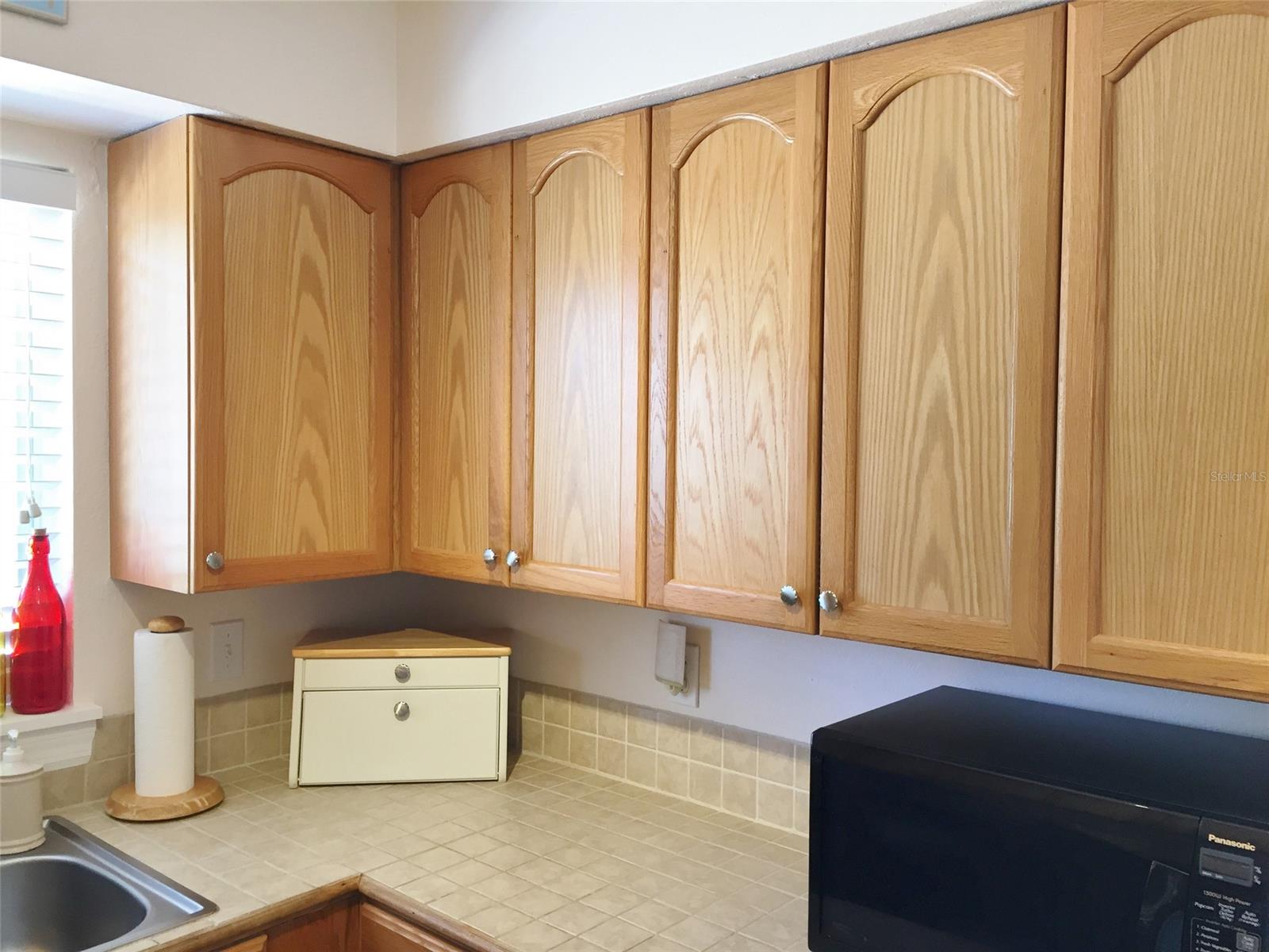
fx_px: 1063
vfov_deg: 48.2
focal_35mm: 29
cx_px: 634
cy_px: 476
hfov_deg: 61.7
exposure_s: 1/30
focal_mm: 4.15
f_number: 2.2
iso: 64
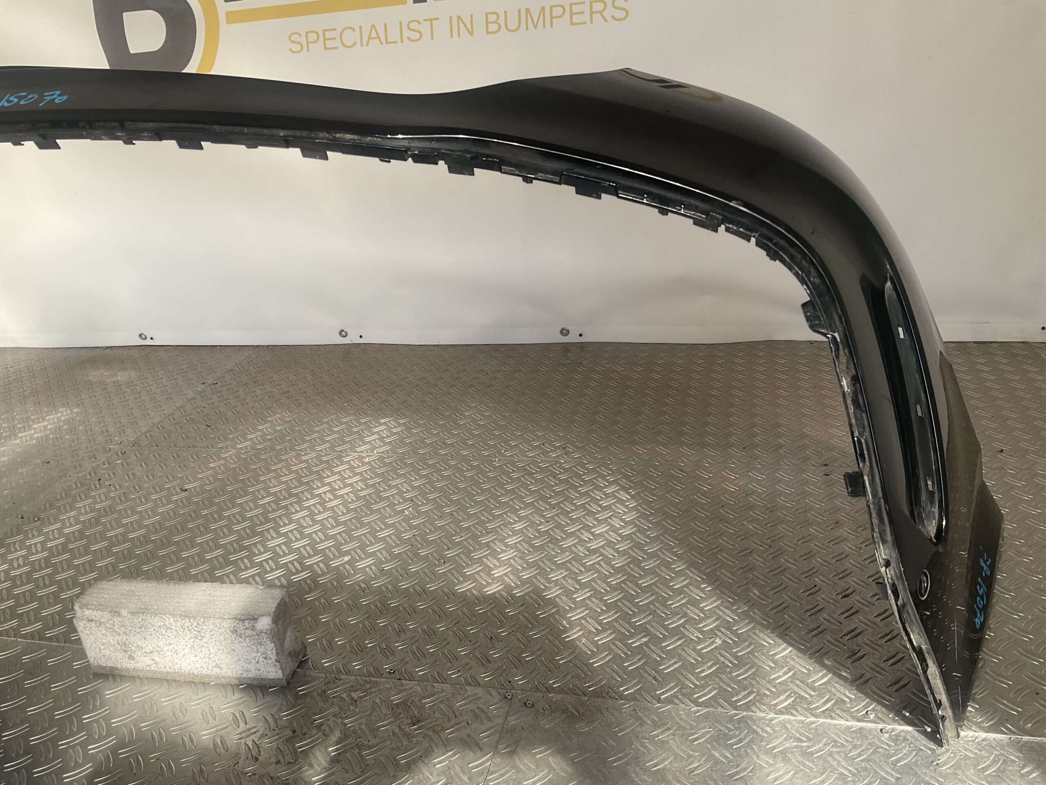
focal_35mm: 29
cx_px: 523
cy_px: 392
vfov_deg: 48.2
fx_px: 876
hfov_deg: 61.7
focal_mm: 3
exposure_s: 1/519
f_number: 1.8
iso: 16
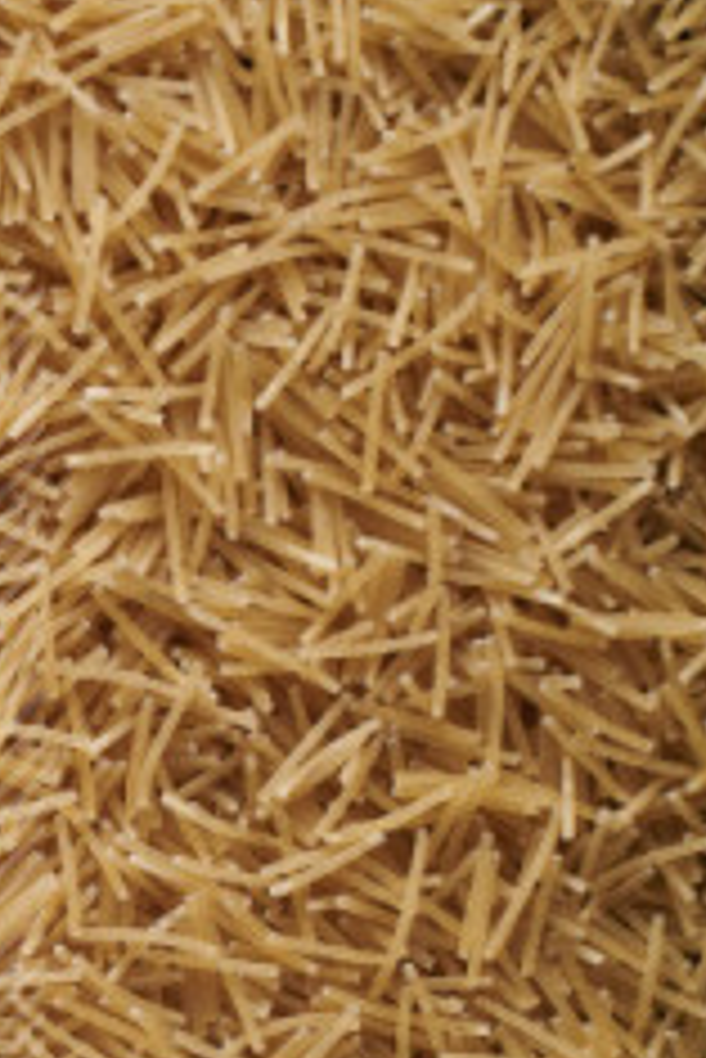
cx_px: -1079
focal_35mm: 170
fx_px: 4993
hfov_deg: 7.5
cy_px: 1063
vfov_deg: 11.9
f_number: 8
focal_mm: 50
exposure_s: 1/100
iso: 160
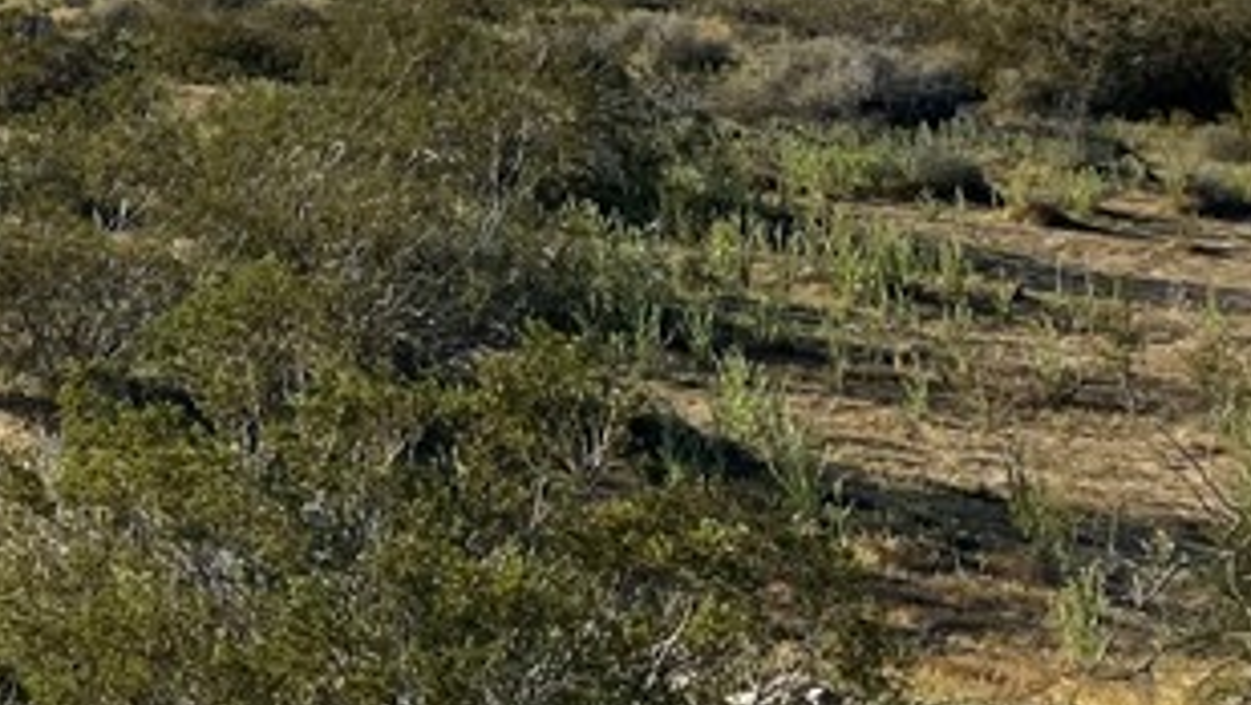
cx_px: -466
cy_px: -251
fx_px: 3119
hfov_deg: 20.3
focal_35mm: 94
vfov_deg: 12.4
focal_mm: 4.2
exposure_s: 1/5556
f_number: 1.6
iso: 32
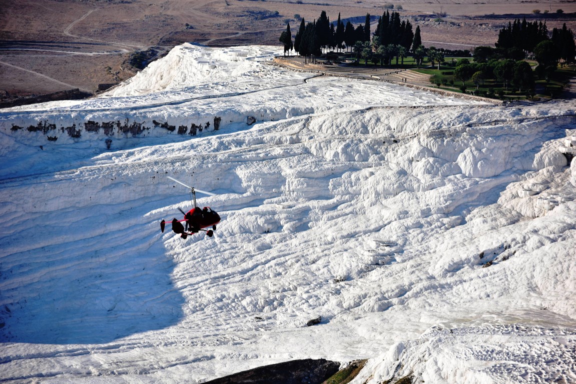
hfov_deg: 13.2
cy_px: 192
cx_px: 288
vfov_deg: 8.9
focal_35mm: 155
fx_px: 2480
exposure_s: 1/1000
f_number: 4.8
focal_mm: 155
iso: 200
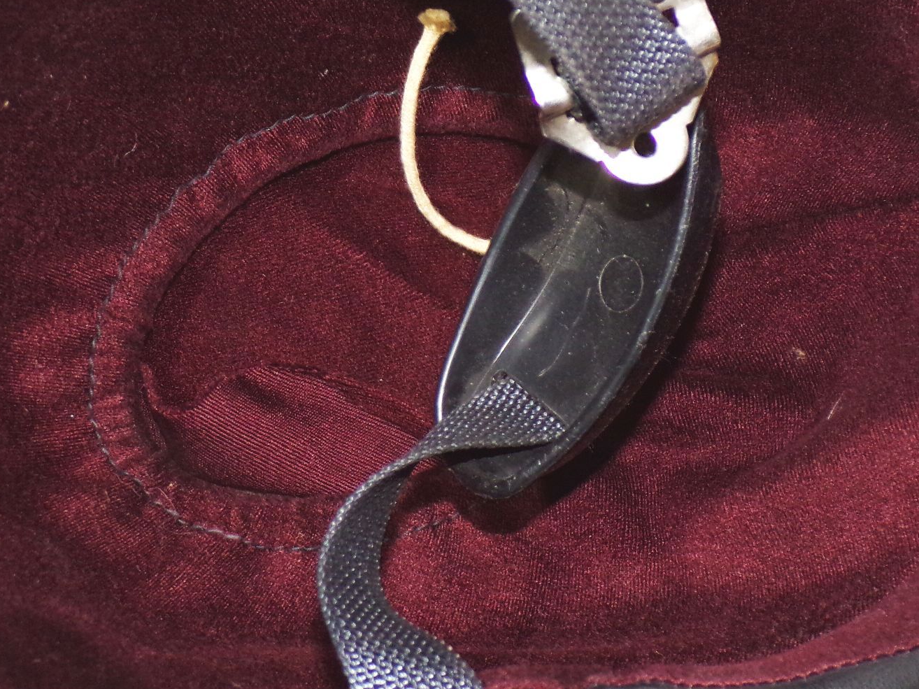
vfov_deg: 13.0
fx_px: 3026
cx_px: 418
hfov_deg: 17.3
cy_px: 296
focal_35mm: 114
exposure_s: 1/100
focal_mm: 11.6
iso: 200
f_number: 3.8
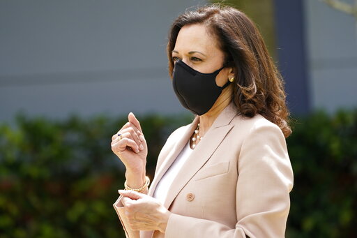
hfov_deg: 6.1
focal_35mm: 336
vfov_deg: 4.1
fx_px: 3331
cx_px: 178
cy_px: 119
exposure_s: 1/640
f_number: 7.1
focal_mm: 336
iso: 500
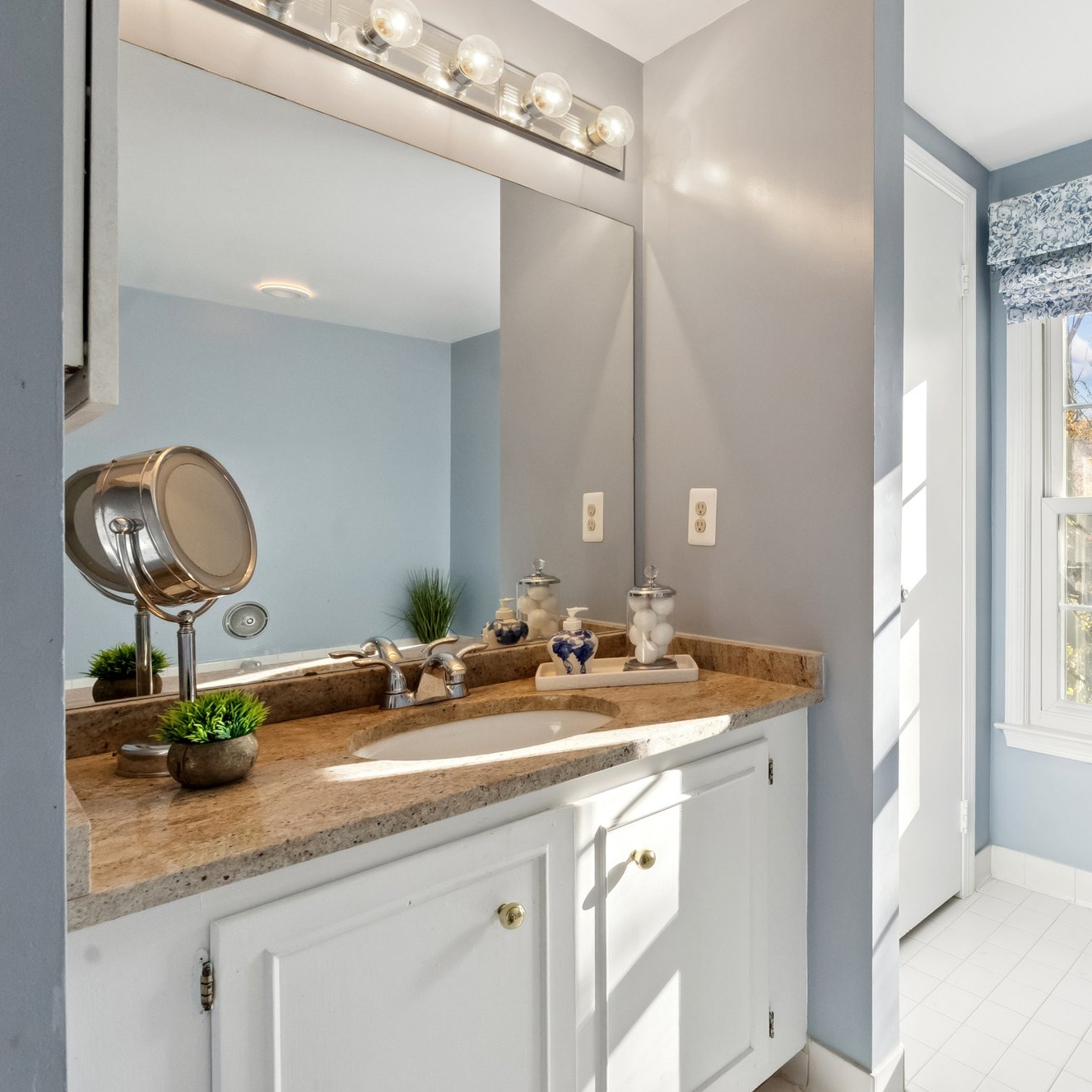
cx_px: 806
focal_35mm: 21
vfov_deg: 72.1
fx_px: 749
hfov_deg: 68.0
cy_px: 536
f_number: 10
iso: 3200
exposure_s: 1/125
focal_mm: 16
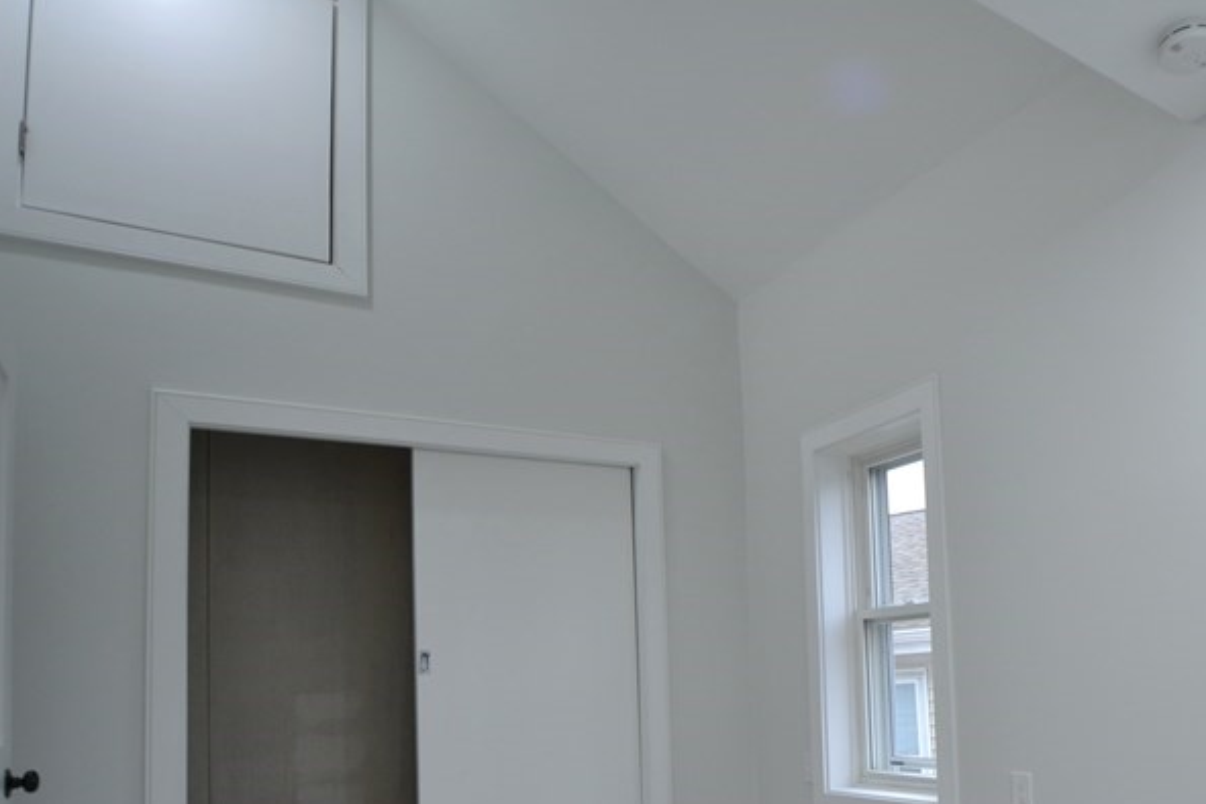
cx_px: 961
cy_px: 583
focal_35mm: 26
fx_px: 871
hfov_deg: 63.5
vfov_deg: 48.0
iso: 400
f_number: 4
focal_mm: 10
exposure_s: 1/60
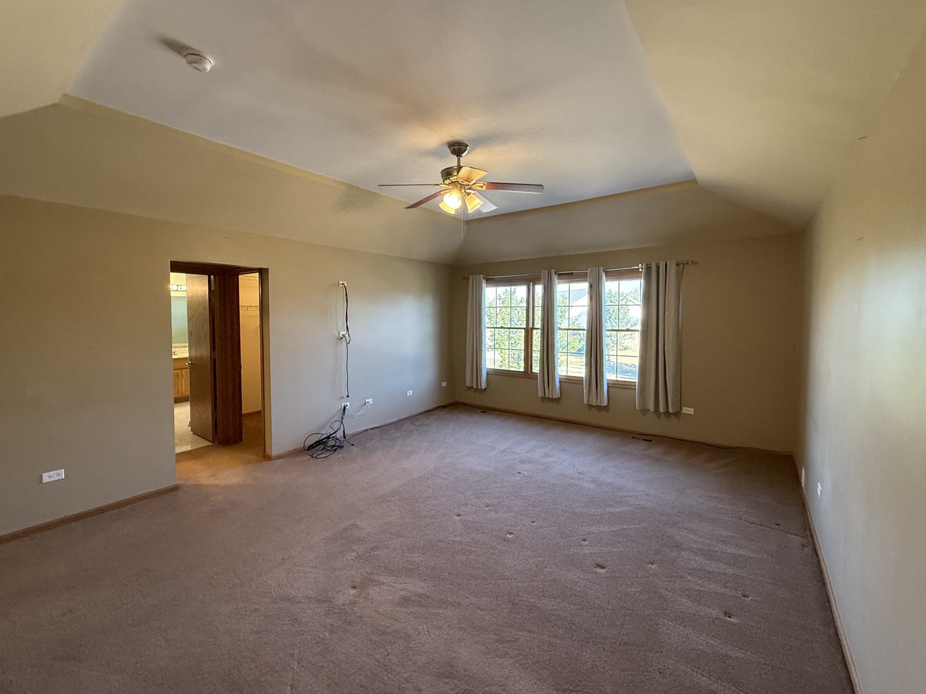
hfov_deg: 98.2
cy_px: 330
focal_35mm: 15
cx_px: 458
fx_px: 401
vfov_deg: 81.7
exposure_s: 1/120
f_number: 2.2
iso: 400
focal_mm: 2.22
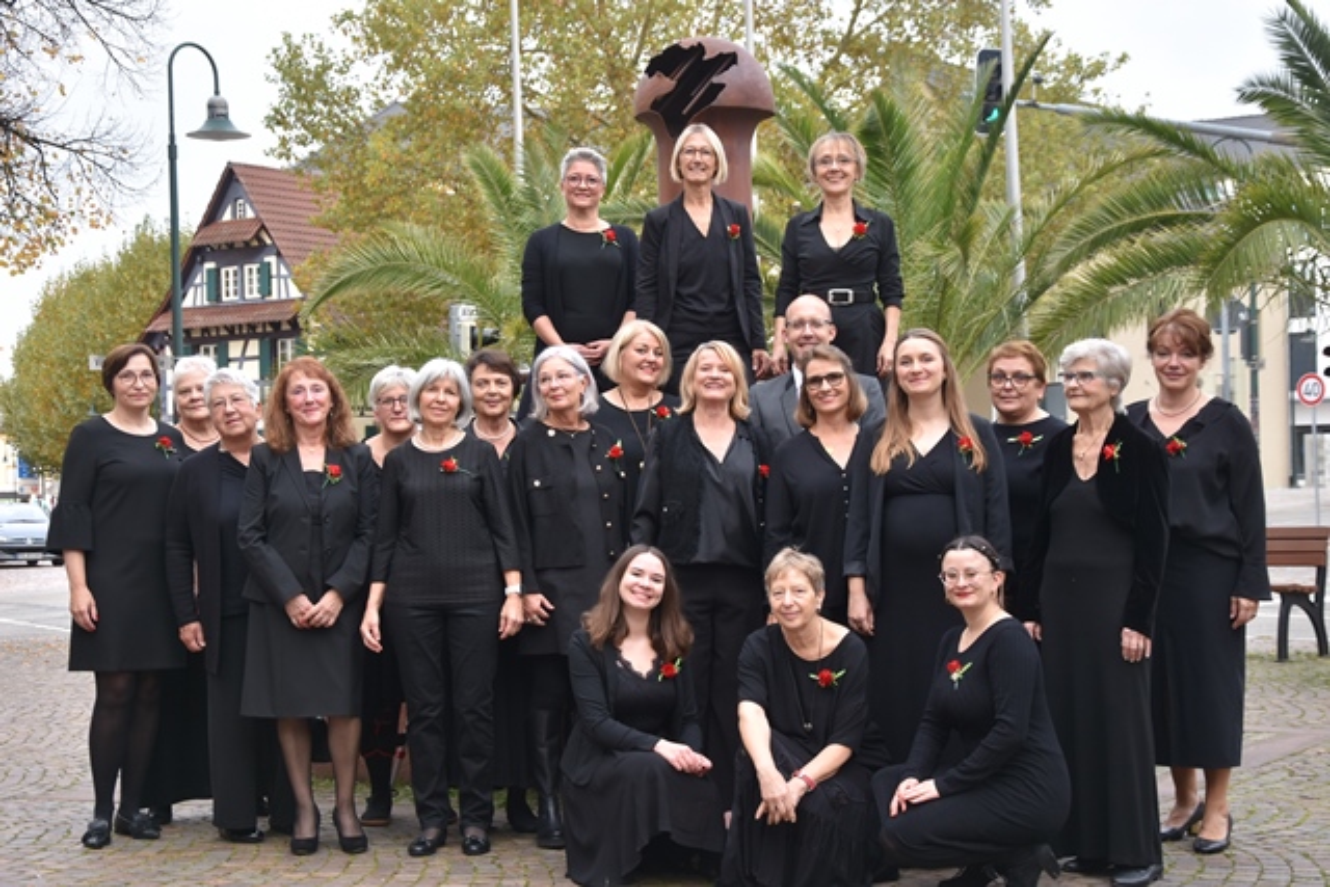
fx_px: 2328
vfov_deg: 21.6
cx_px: 665
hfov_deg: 31.9
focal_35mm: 63
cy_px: 444
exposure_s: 1/60
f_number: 4.8
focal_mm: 42
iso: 280
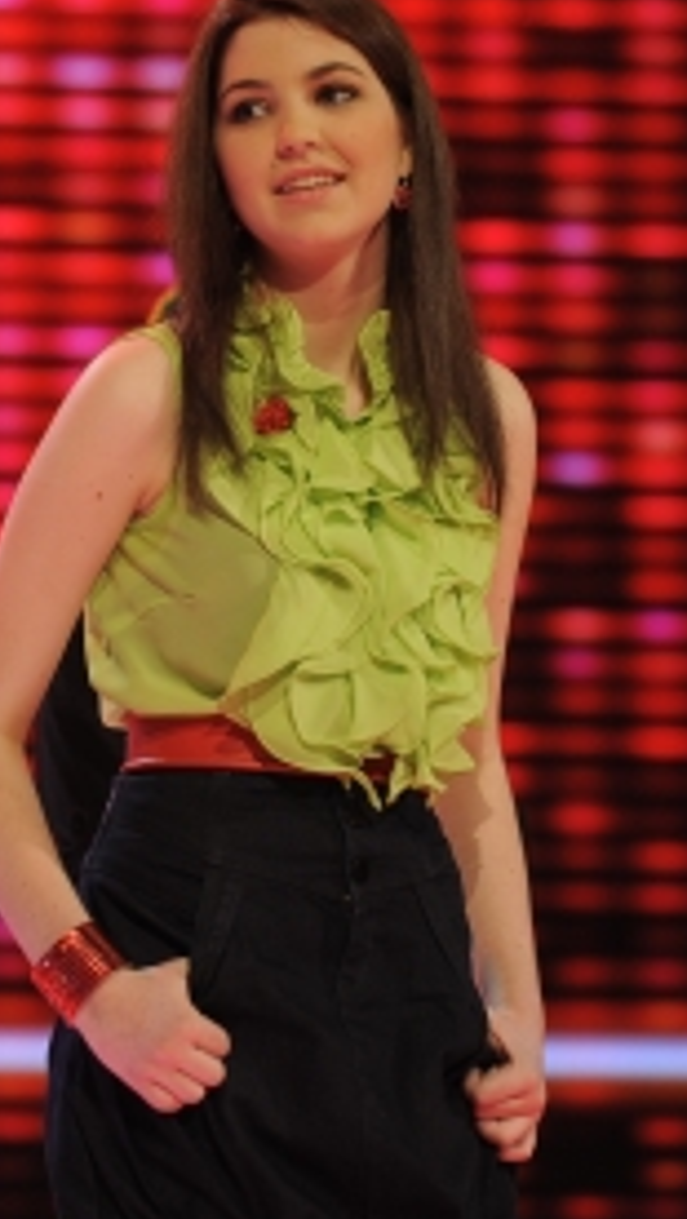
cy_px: 541
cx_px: 173
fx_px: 9830
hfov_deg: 4.0
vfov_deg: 7.1
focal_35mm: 304
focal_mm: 160
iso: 1000
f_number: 3.2
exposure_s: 1/160
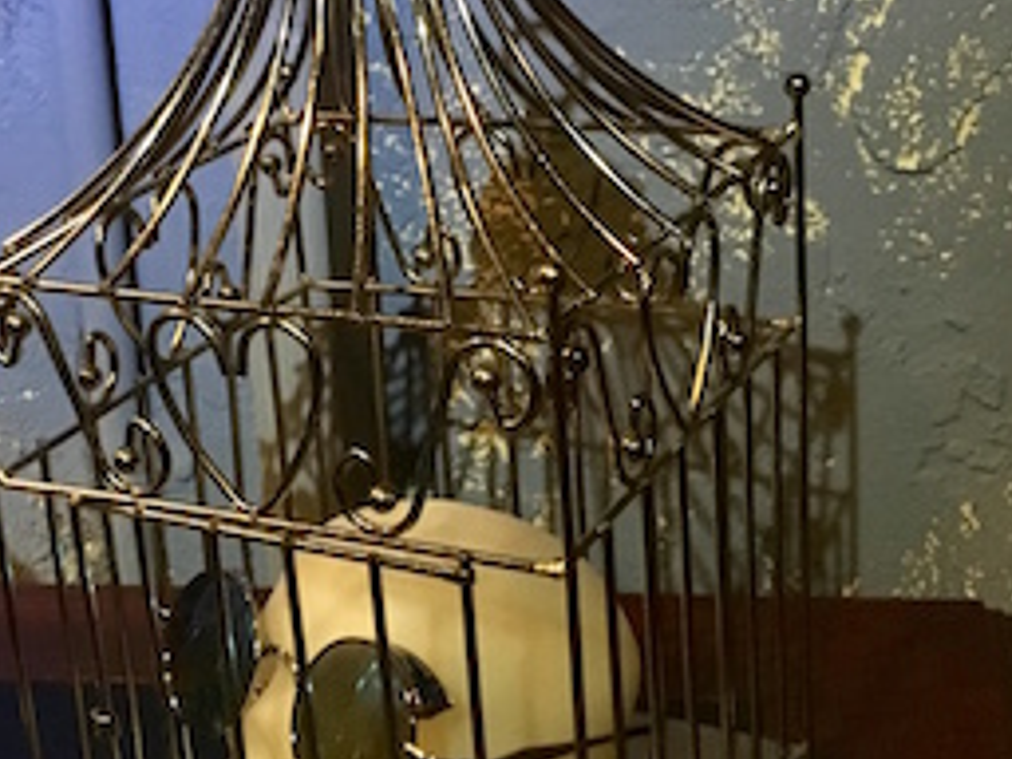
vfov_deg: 21.6
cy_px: 281
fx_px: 1988
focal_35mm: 68
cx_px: 289
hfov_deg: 28.3
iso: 320
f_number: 2.2
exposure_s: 1/15
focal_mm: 4.15
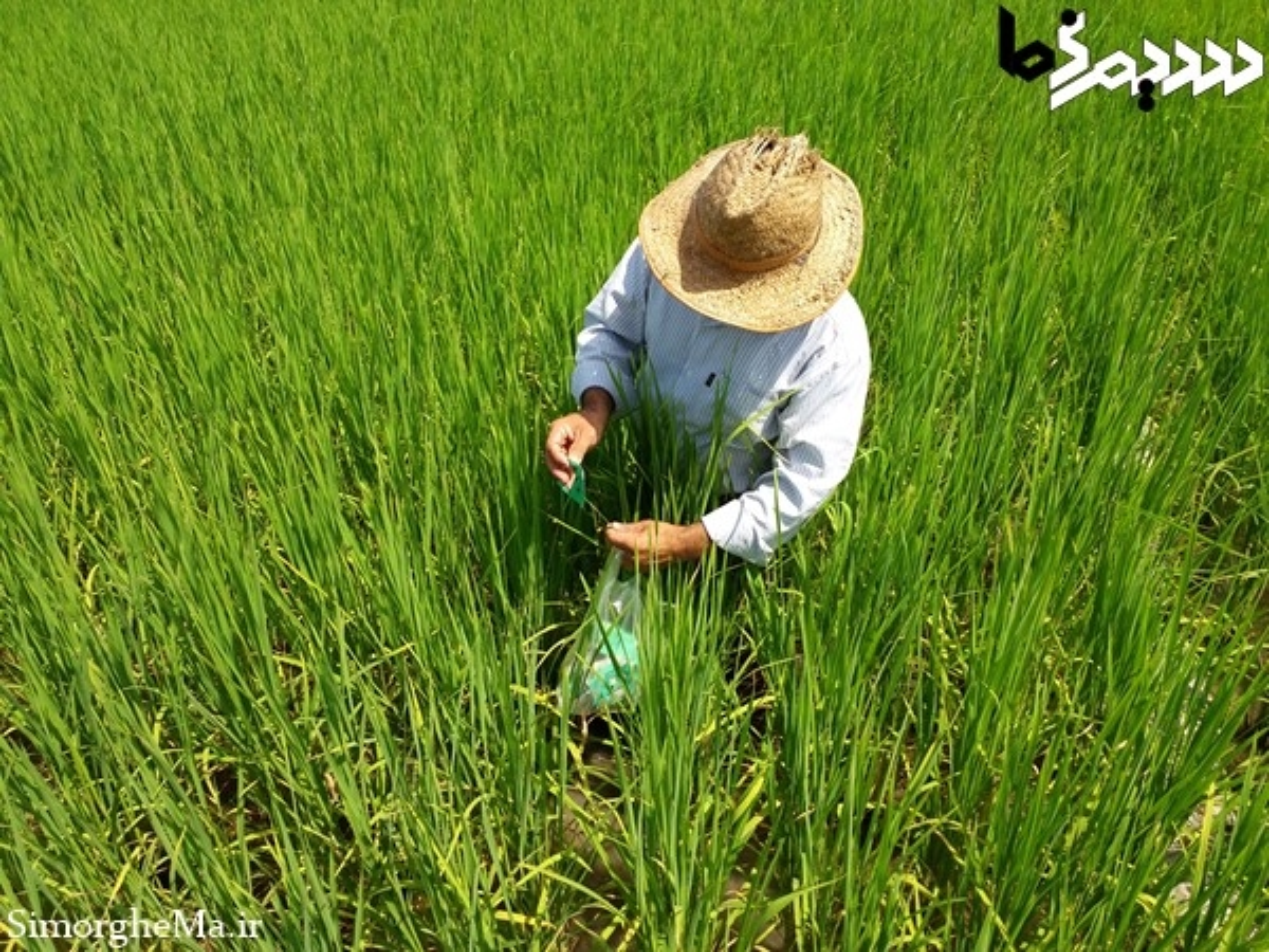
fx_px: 990
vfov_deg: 51.4
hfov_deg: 65.3
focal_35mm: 27
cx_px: 634
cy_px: 476
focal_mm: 3.6
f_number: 2.09
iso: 50
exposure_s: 1/738
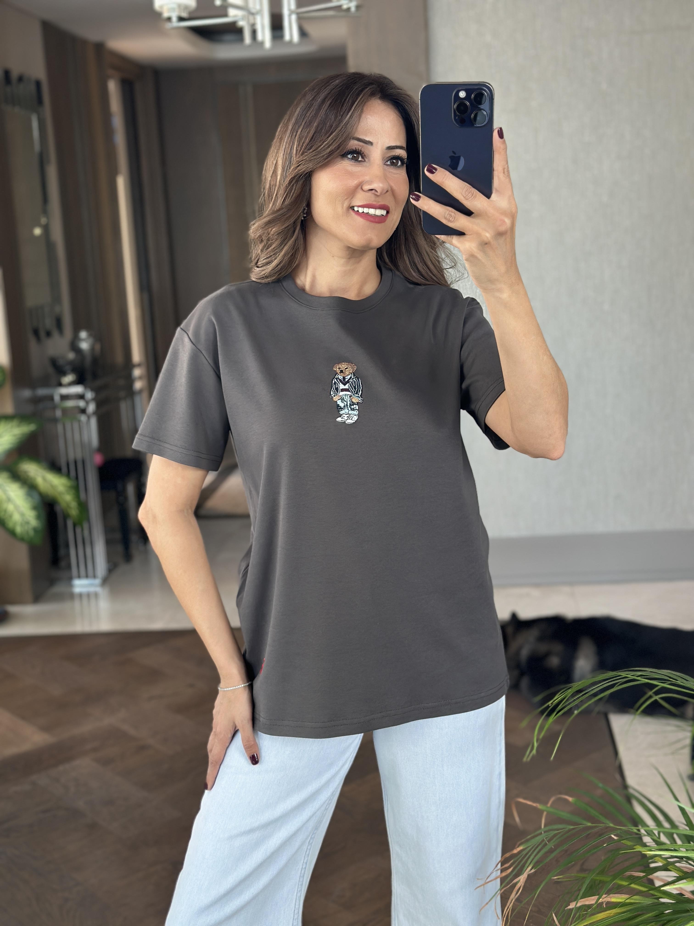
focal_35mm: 48
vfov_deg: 39.7
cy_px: 463
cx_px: 347
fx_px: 1283
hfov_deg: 30.3
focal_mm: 6.86
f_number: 1.78
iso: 160
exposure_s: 1/60
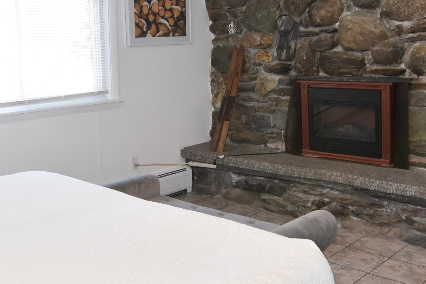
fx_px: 525
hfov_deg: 44.2
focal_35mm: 44
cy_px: 115
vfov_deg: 30.2
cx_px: 196
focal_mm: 11
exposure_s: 1/100
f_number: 5
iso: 800
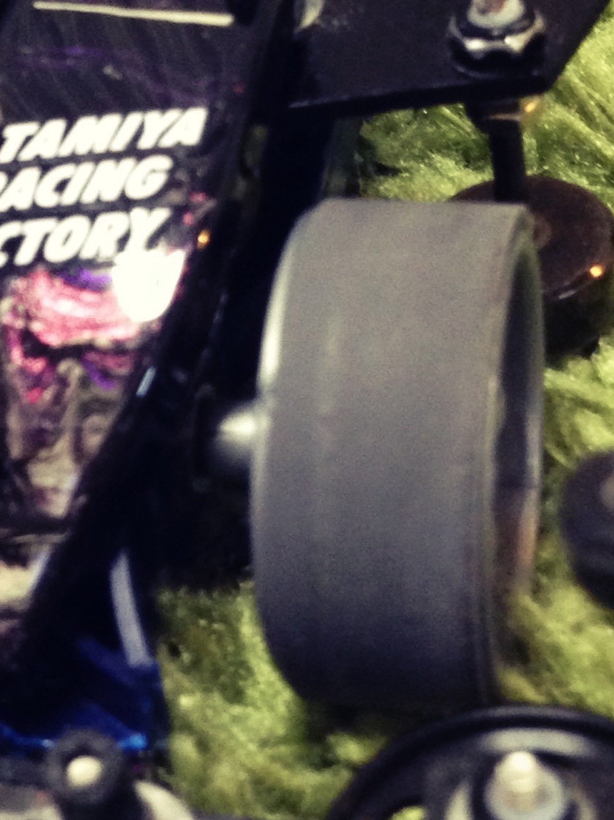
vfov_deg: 20.7
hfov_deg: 15.1
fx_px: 2224
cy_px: 235
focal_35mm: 94
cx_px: -139
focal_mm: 4.12
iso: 200
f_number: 2.4
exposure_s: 1/20
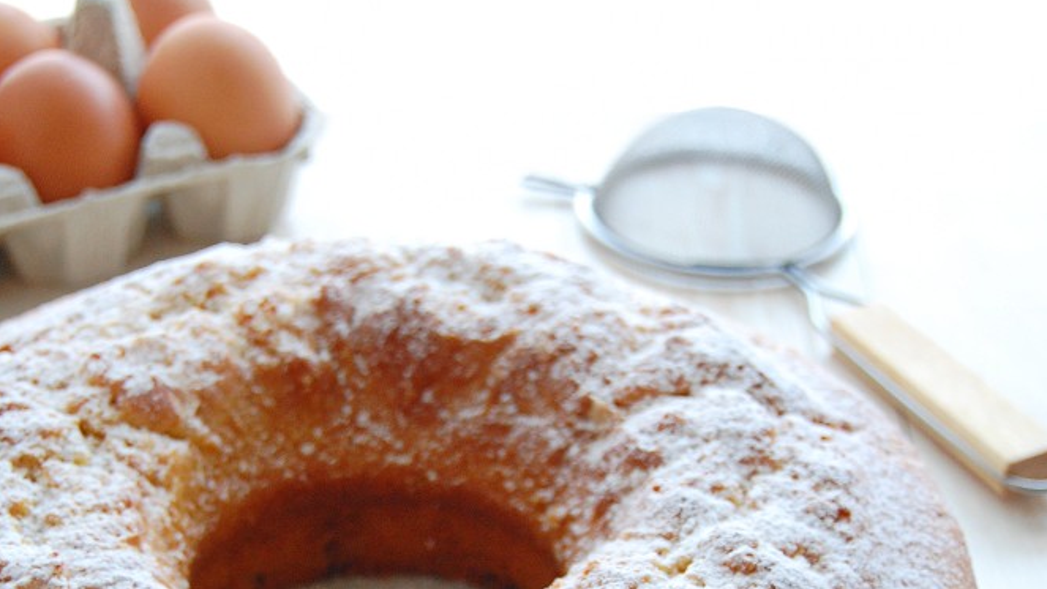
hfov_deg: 23.7
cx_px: 524
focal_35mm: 90
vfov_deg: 13.4
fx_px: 2499
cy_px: 497
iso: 800
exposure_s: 1/25
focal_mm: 38
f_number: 4.8
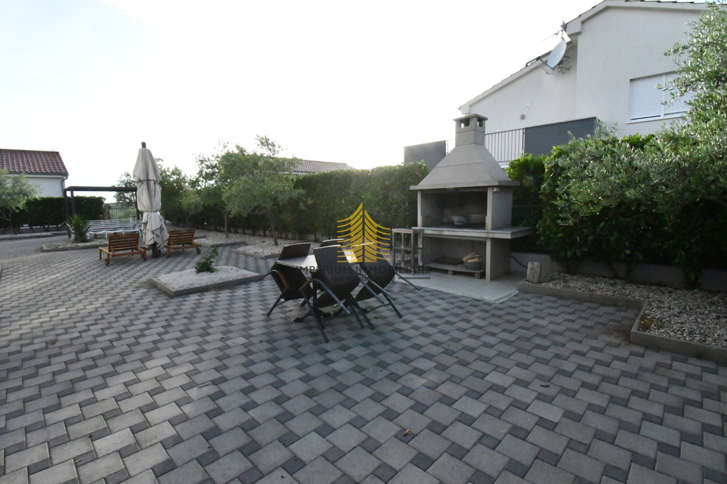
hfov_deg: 96.7
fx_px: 323
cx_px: 364
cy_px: 242
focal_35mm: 16
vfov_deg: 73.7
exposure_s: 1/2000
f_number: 22
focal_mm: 11
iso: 16000
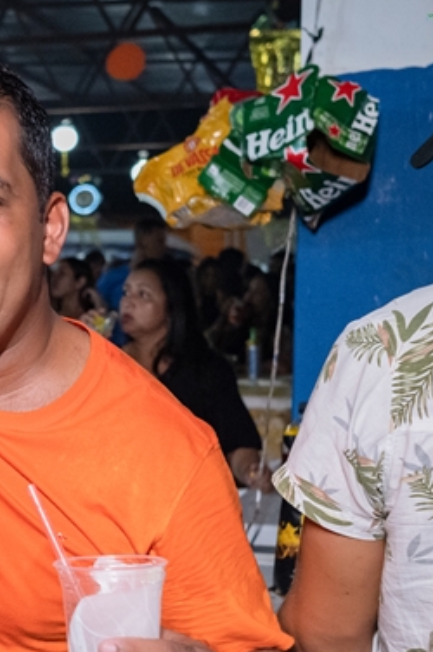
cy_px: 395
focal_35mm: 71
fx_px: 1283
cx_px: -127
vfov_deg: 28.4
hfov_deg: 17.9
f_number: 3.2
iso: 2500
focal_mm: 24
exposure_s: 1/250
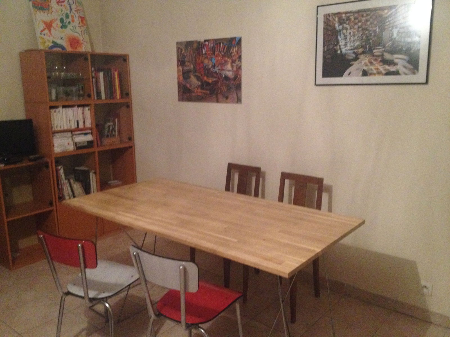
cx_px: 225
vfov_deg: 40.7
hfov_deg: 52.6
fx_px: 455
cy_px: 168
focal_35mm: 35
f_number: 2.4
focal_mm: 4.28
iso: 500
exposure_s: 1/15
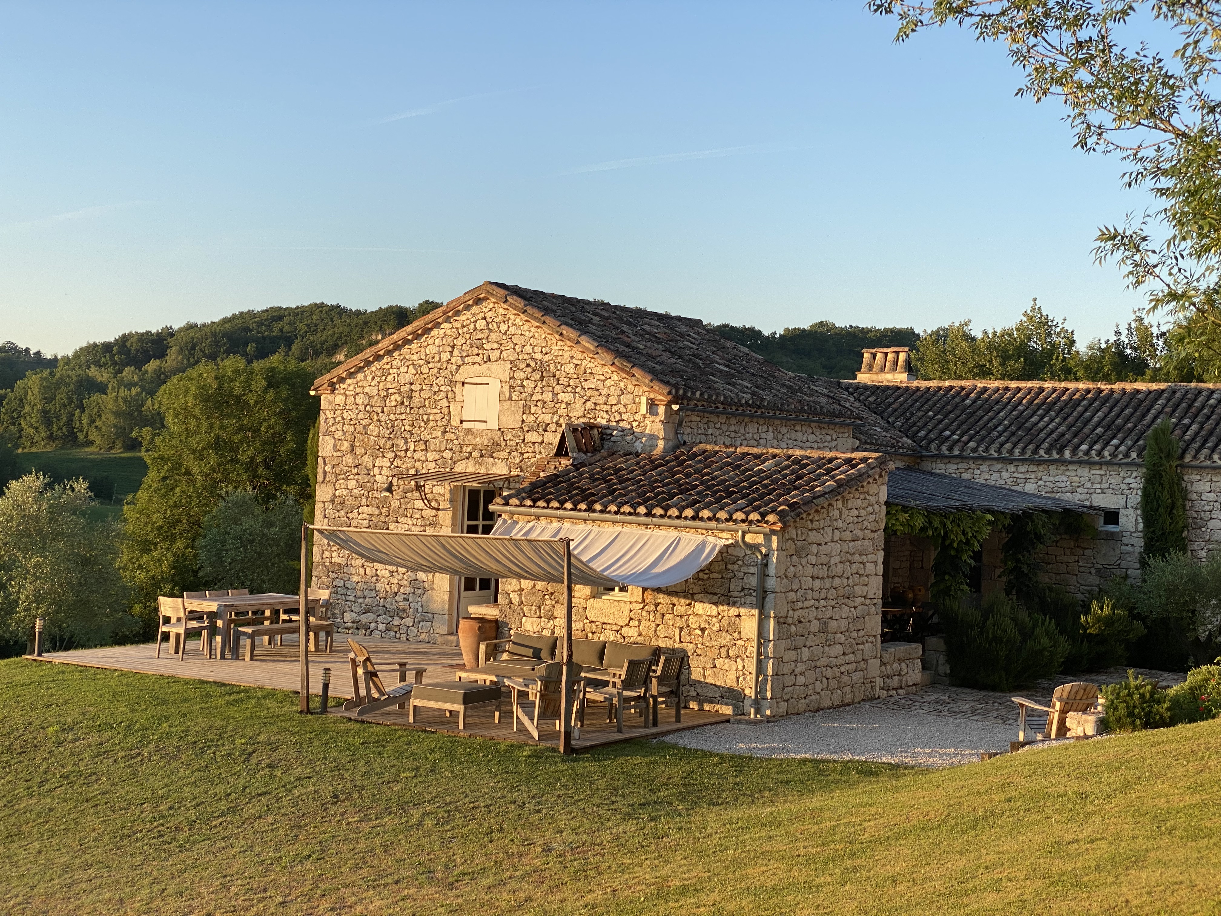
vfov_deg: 28.0
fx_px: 1834
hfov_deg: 36.8
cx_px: 610
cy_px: 458
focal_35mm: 52
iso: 20
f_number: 2
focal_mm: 6
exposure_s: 1/358
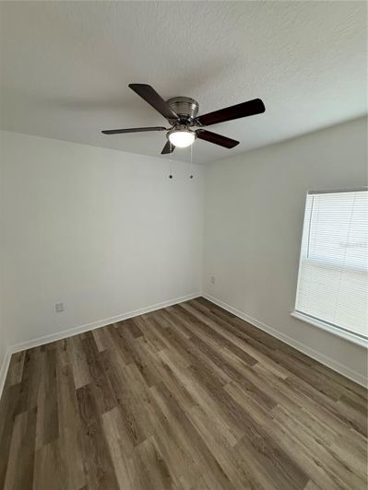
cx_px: 184
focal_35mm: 14
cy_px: 245
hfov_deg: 85.7
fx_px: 198
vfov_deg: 102.1
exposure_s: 1/60
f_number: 2.2
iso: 250
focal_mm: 2.22
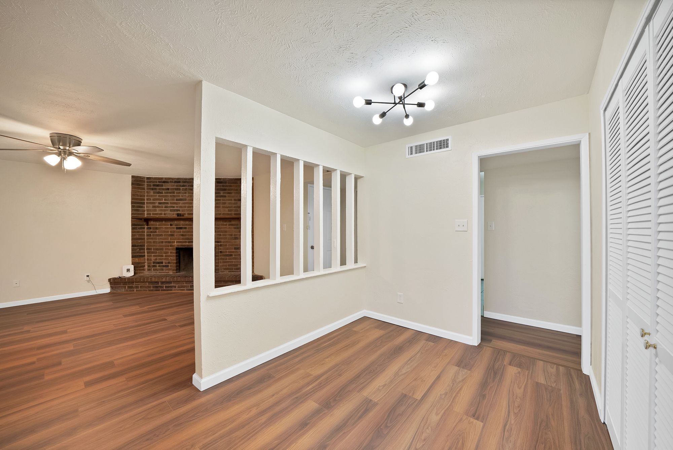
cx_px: 336
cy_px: 225
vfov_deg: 90.1
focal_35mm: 12
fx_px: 224
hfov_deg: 112.6
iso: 640
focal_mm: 12
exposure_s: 1/4
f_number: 9
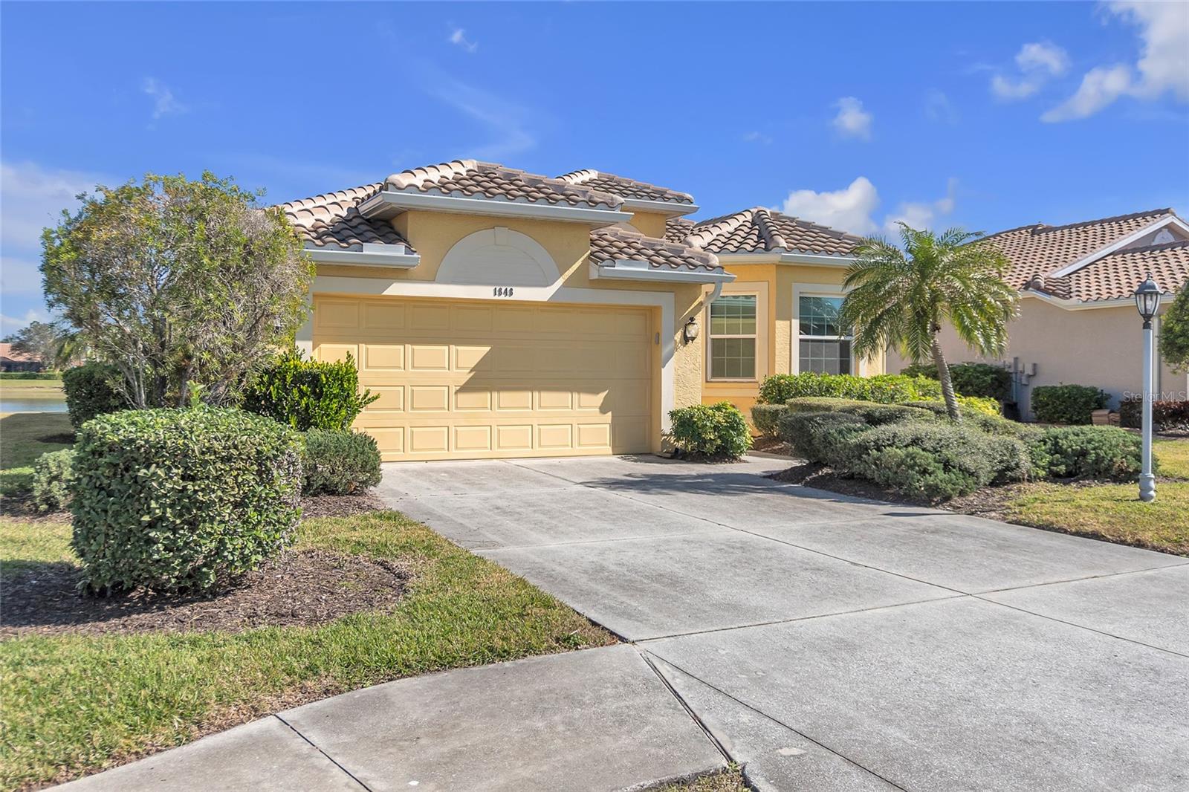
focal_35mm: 31
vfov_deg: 42.3
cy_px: 396
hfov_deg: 60.3
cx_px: 594
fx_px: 1024
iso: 400
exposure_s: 1/6400
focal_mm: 21
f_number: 4
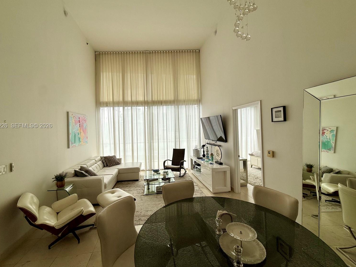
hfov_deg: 98.1
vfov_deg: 81.7
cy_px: 126
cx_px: 169
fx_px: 154
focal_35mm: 15
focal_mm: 2.22
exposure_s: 1/411
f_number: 2.2
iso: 50
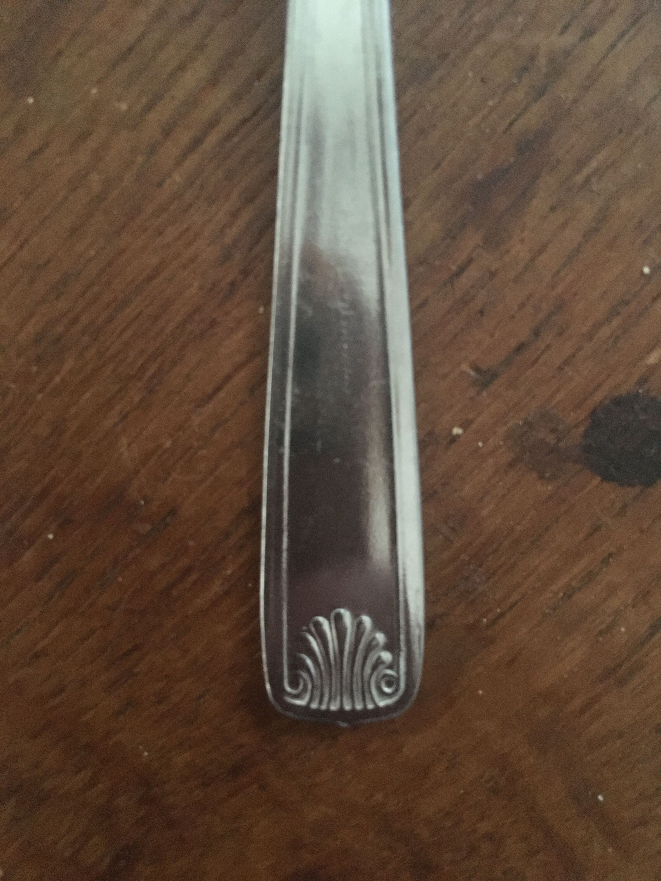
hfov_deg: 48.2
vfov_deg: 61.7
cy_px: 440
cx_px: 330
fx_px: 738
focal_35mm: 29
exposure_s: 1/17
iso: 320
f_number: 2.2
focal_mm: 4.15
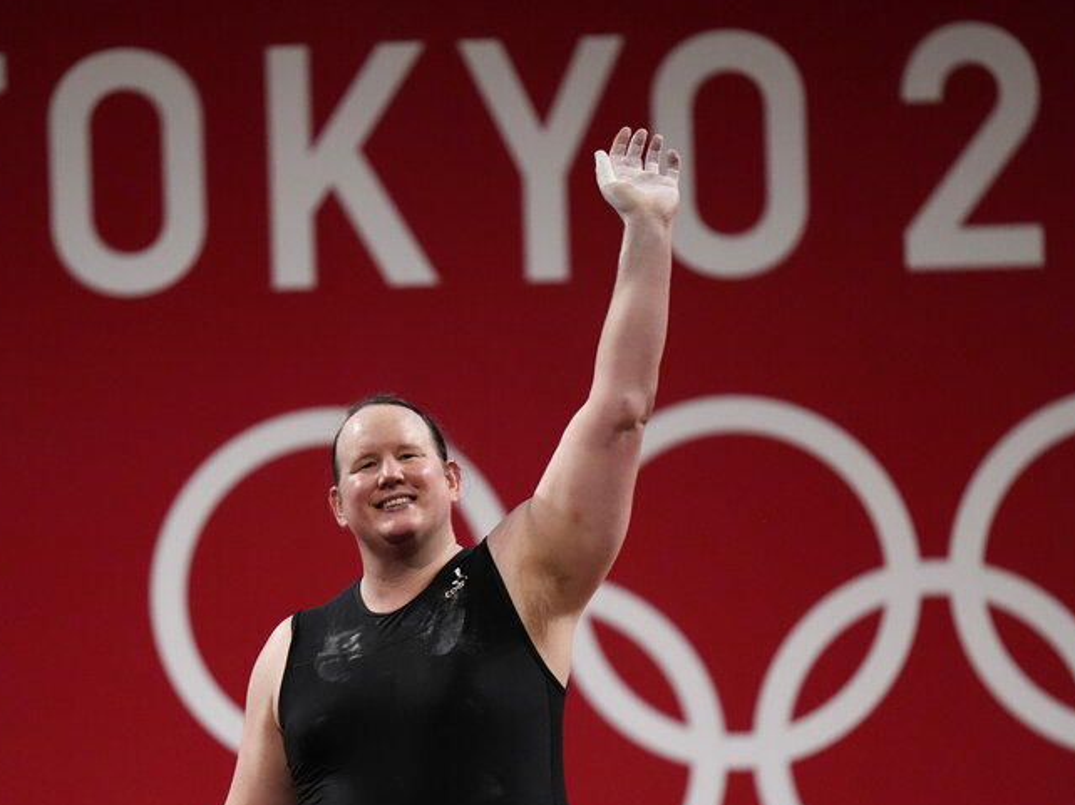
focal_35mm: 614
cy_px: 545
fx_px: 19061
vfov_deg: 2.4
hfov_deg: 3.2
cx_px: 430
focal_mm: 400
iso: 4000
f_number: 2.8
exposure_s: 1/1600
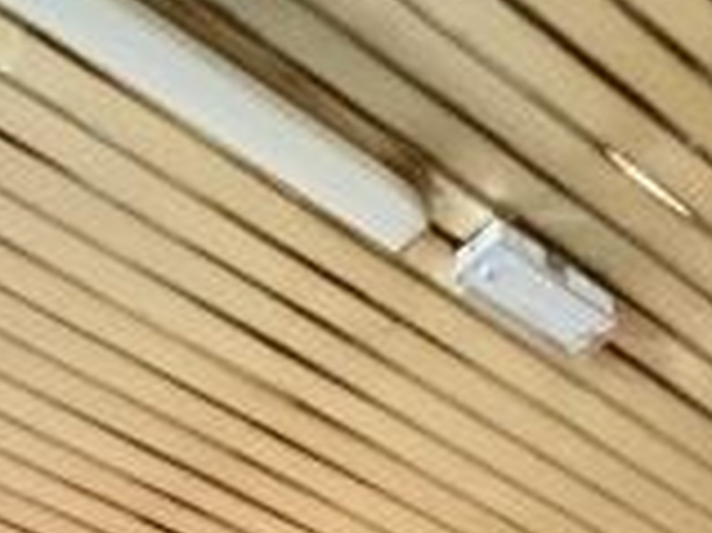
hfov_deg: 21.0
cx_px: -9
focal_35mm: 90
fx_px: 1850
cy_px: 1648
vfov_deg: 10.6
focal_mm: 2.22
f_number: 2.2
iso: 2000
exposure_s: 1/25
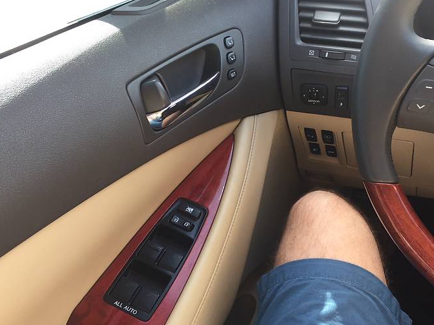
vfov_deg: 40.7
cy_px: 159
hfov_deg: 52.4
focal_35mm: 35
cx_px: 255
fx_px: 439
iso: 50
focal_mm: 4.2
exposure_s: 1/100
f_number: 2.2
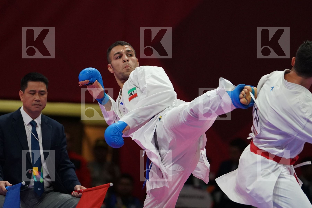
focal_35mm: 414
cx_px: 156
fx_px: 3588
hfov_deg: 5.0
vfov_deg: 3.3
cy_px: 104
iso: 3200
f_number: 4
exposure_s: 1/1000
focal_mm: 276
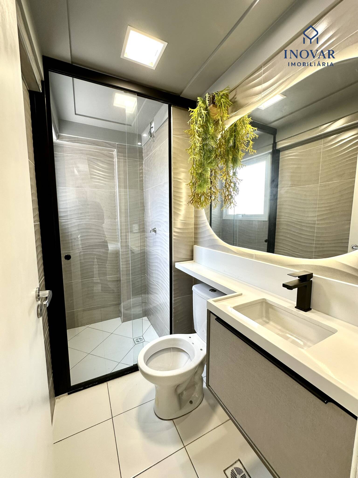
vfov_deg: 102.1
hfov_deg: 85.7
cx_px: 179
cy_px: 239
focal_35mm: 14
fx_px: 193
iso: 80
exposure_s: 1/99
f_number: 2.2
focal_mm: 2.22
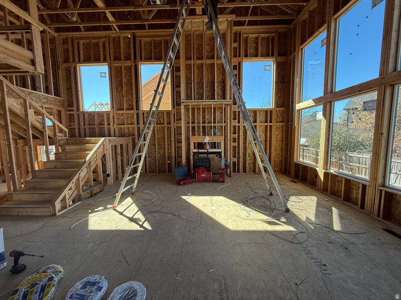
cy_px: 150
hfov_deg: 102.1
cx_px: 200
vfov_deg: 85.7
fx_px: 162
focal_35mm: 14
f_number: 2.2
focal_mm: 2.22
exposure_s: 1/122
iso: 64
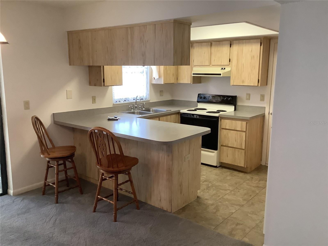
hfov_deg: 58.4
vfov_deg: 45.4
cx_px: 164
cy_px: 123
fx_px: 294
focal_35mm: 31
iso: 320
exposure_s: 1/60
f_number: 2.4
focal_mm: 3.3
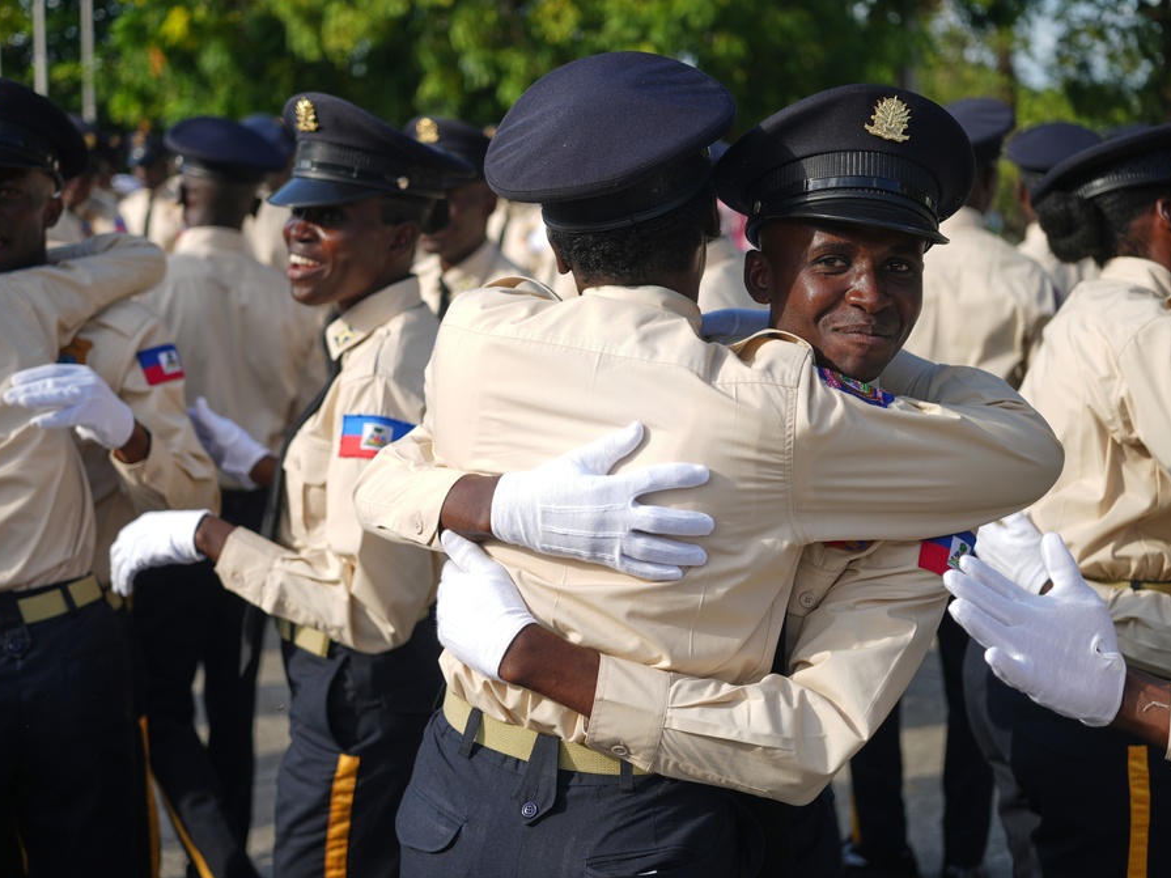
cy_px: 436
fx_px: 1860
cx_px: 552
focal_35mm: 55
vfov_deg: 26.6
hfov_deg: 34.9
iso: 80
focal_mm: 50
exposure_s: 1/800
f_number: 2.8
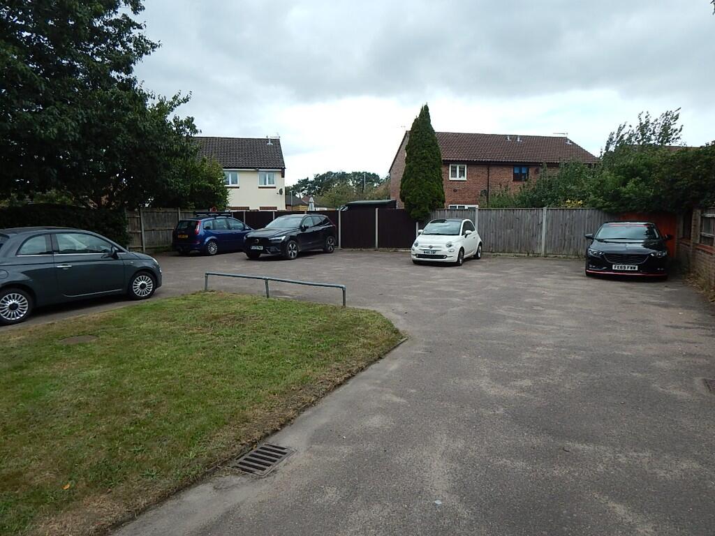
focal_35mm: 22
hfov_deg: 76.4
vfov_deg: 61.1
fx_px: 454
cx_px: 358
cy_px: 268
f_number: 3
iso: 125
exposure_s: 1/640
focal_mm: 4
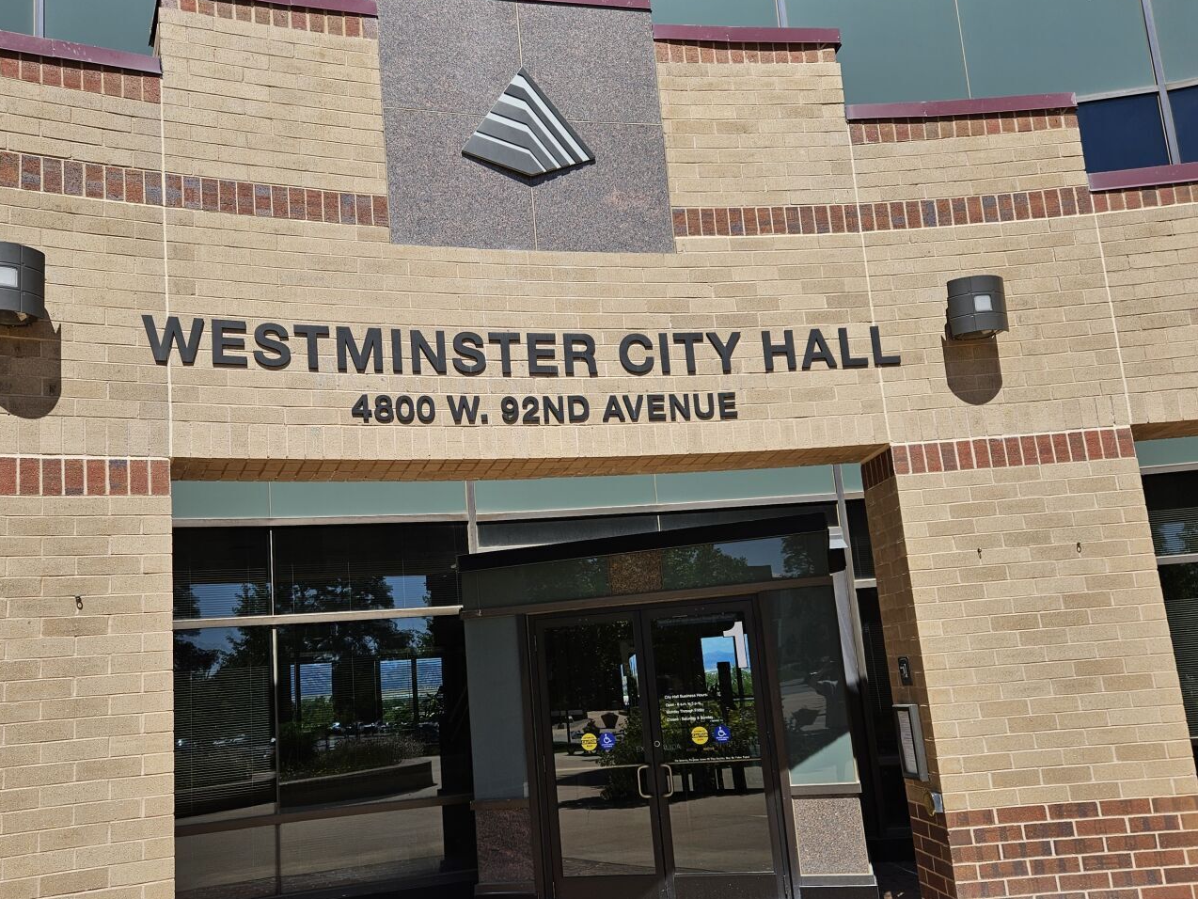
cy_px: 513
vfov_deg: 46.7
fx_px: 1038
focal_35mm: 30
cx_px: 566
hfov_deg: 59.9
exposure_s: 1/1571
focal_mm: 5.4
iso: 25
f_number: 1.8
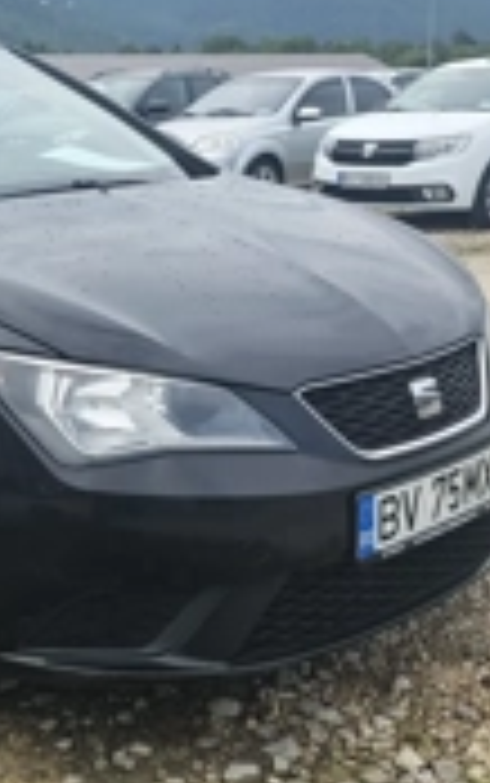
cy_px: 387
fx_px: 1195
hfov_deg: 22.4
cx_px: 9
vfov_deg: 36.3
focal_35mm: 56
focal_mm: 6.3
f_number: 1.7
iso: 80
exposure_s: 1/1799
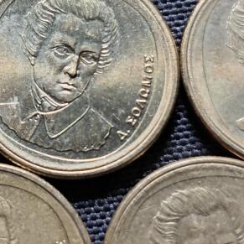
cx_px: -3
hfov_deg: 16.7
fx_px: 813
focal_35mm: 102
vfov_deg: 16.9
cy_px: 38
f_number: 1.6
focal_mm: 5.84
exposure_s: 1/70
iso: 80
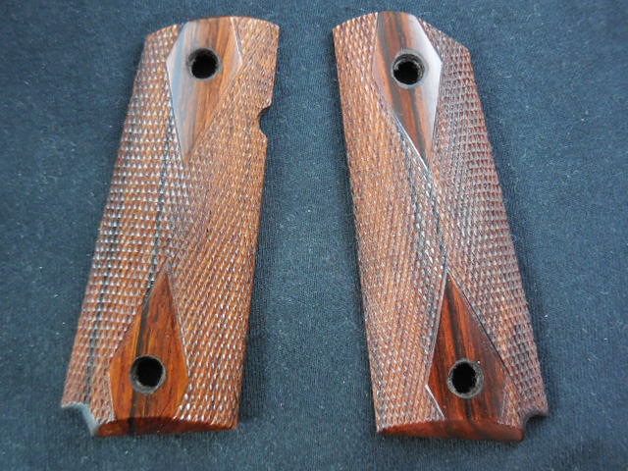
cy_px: 236
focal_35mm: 39
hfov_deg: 47.9
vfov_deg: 36.8
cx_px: 314
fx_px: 708
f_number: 3.9
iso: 800
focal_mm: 7
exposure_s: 1/8
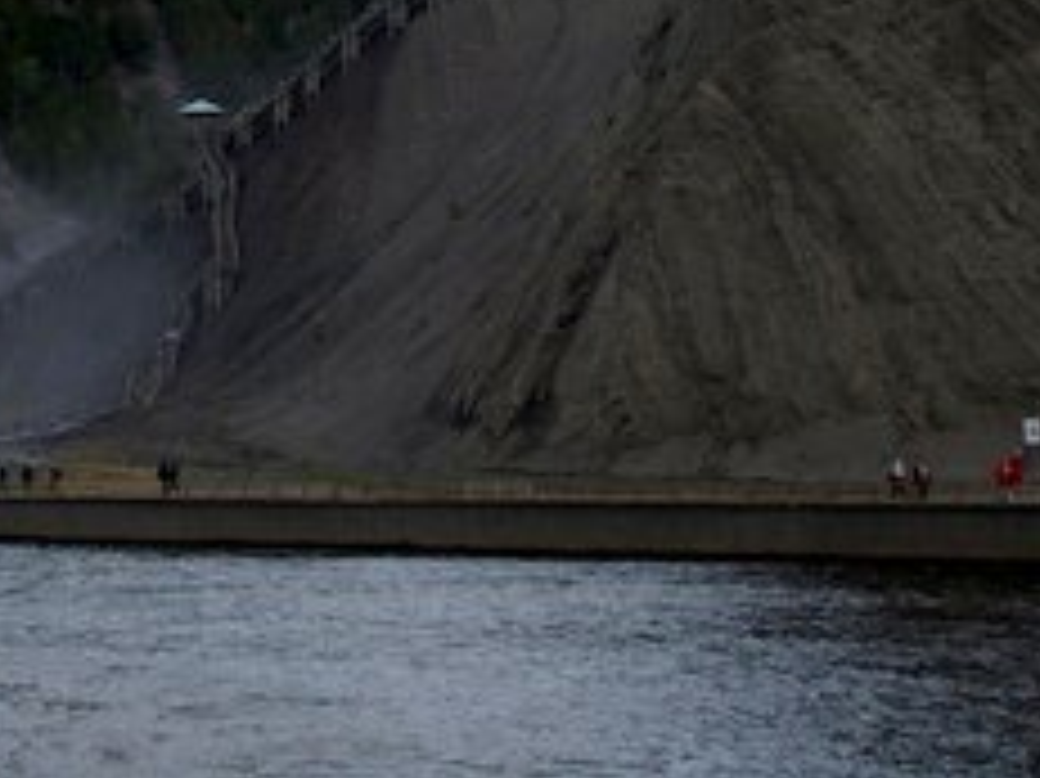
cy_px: -13
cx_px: 86
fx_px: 3123
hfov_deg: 18.6
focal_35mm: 104
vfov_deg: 14.0
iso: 100
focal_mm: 10.8
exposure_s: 1/1000
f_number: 3.5
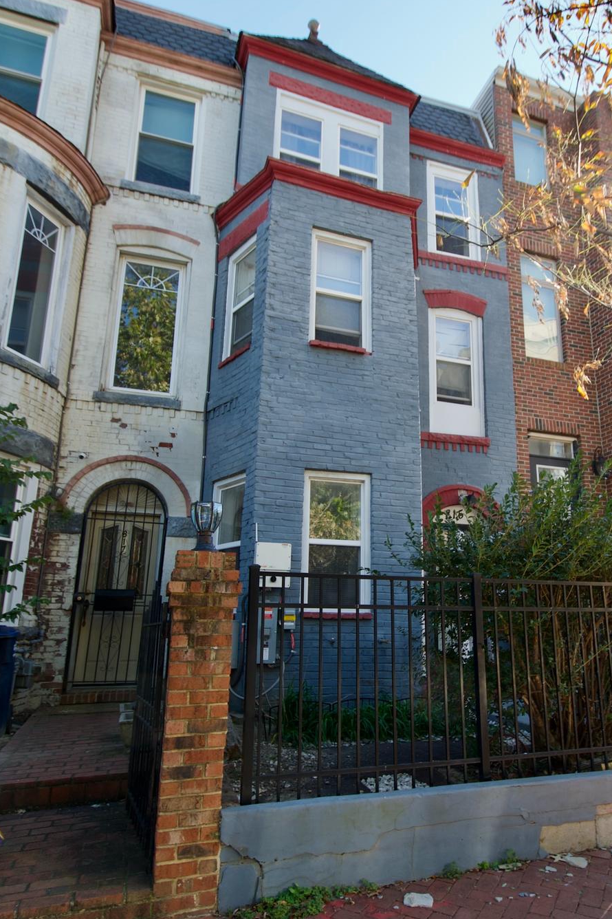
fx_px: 587
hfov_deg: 54.8
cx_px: 359
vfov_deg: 76.1
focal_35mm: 23
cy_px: 454
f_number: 7.1
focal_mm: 10
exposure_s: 1/80
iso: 100
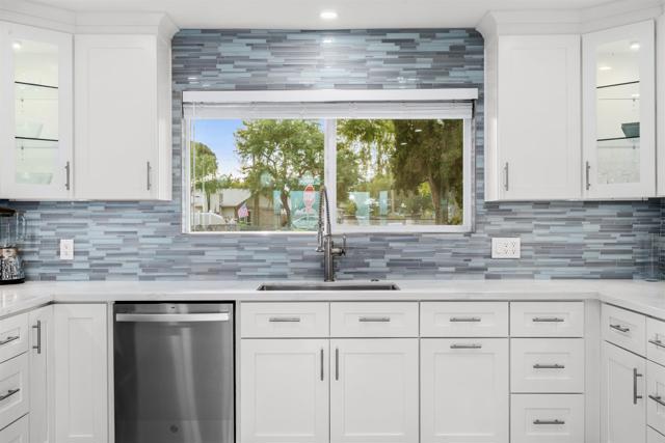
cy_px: 222
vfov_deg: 37.9
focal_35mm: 35
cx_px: 332
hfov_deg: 54.4
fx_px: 647
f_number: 10
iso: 400
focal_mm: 35
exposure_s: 1/20
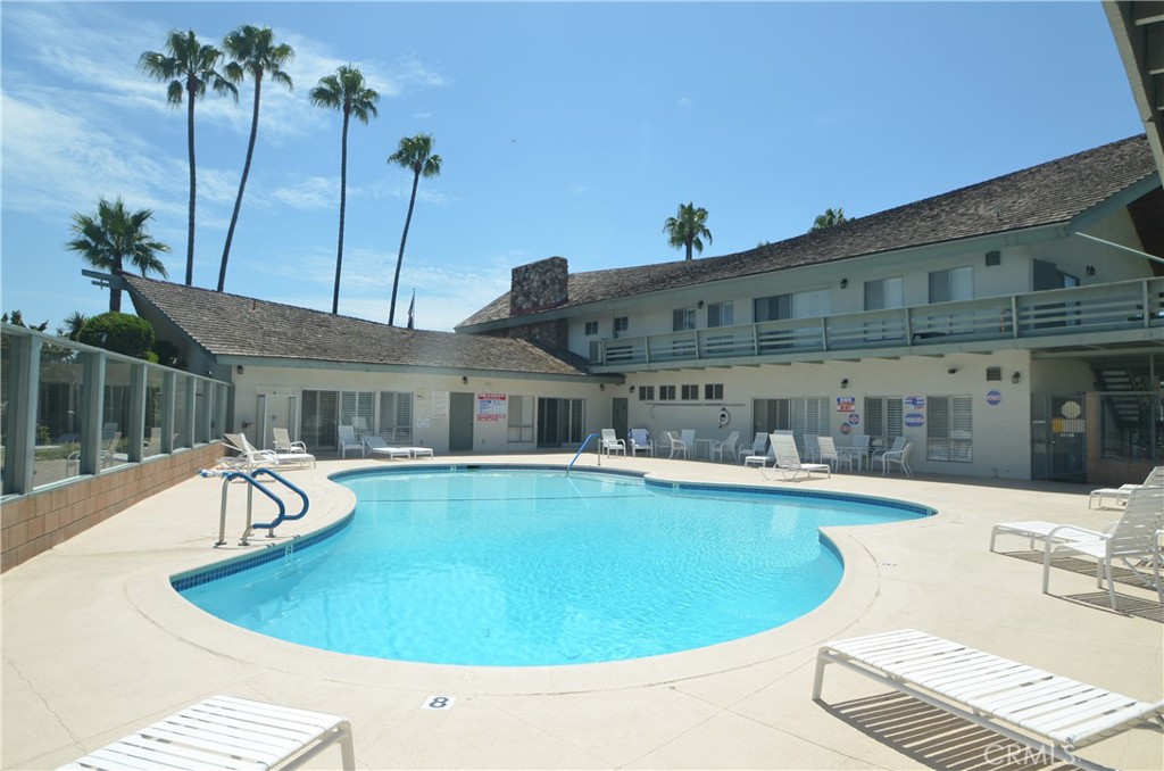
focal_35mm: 21
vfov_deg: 59.3
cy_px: 386
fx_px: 678
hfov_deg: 81.3
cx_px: 582
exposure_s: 1/250
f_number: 8
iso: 100
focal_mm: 14
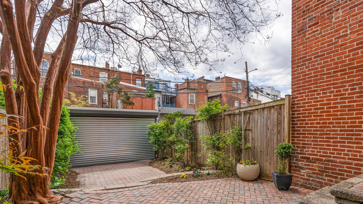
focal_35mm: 19
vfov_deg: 57.5
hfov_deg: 89.2
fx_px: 183
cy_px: 130
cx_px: 201
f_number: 9
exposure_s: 1/200
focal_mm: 16
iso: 100
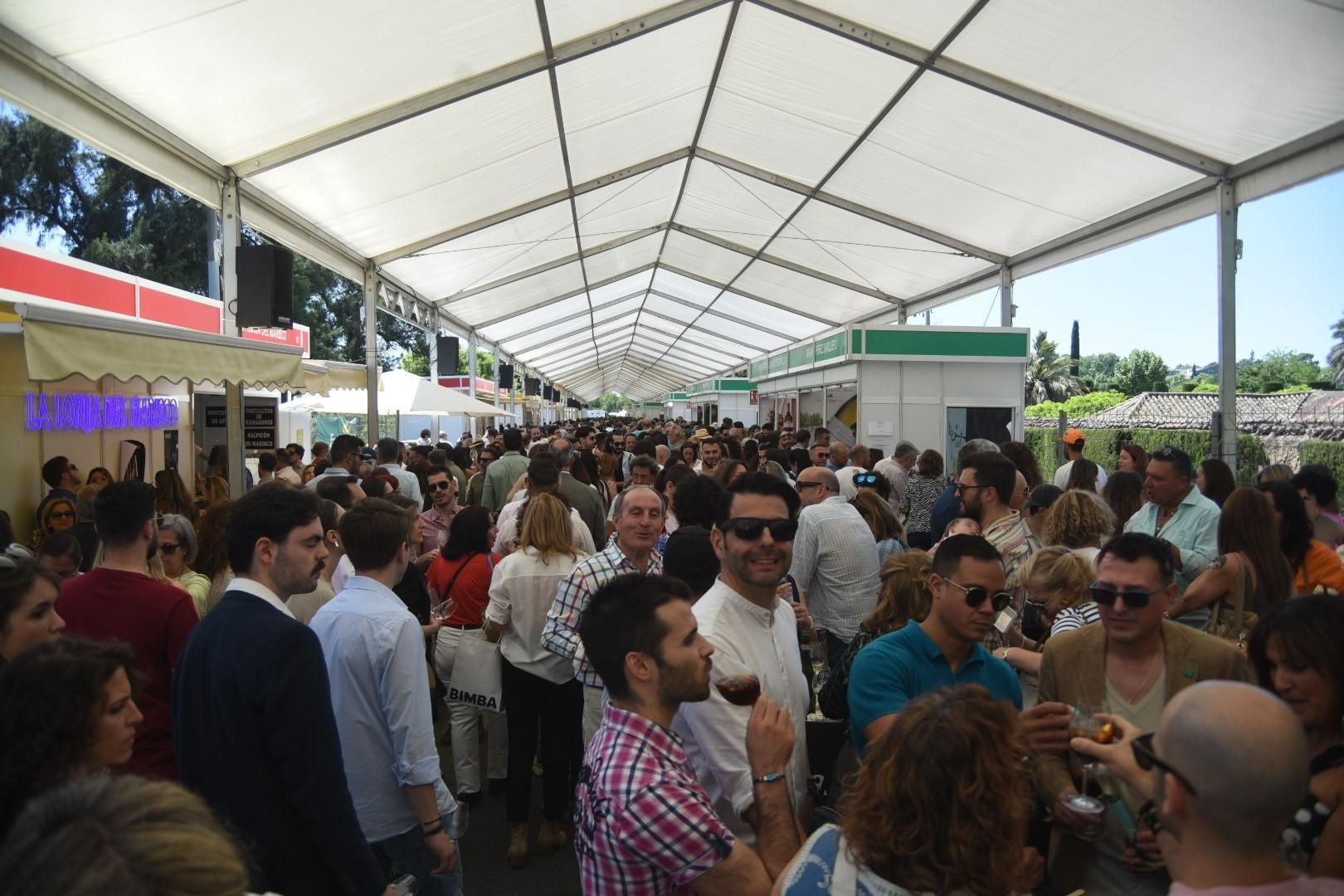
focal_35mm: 29
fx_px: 1083
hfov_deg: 63.7
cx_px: 672
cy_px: 448
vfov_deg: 45.0
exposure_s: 1/320
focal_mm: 29
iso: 100
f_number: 5.6
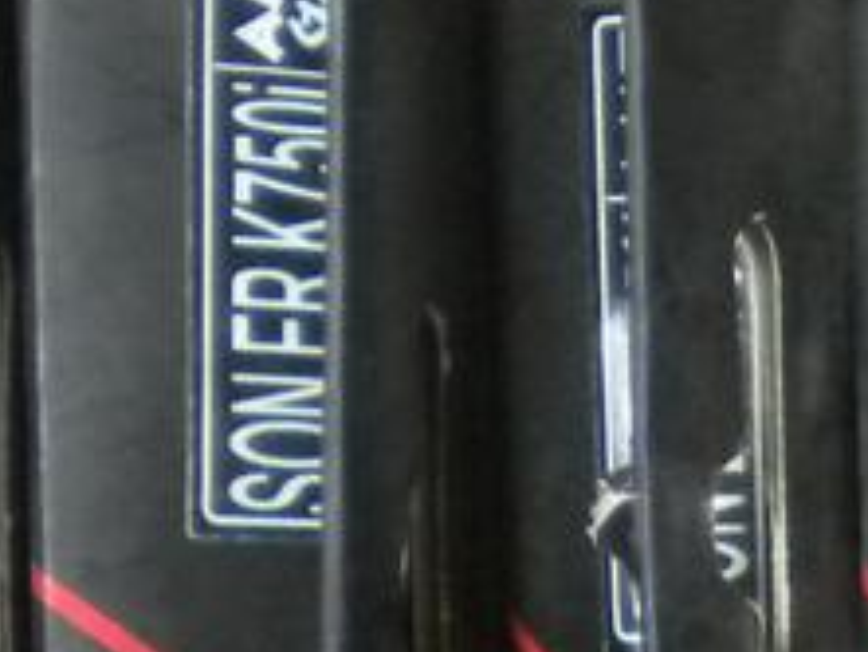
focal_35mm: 162
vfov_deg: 9.2
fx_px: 4064
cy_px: 475
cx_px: 1540
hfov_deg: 11.4
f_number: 3.1
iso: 400
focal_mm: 6.3
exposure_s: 1/18.1
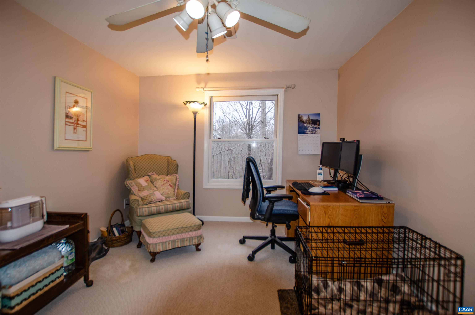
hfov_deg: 100.5
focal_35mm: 15
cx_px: 238
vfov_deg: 77.1
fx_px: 197
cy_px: 158
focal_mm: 10
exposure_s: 1/60
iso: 100
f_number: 3.5
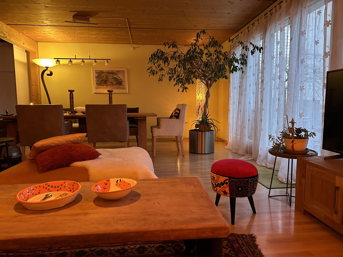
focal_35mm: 24
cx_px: 172
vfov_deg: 56.8
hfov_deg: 71.6
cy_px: 128
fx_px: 238
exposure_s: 1/50
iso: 640
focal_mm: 6.86
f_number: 1.78
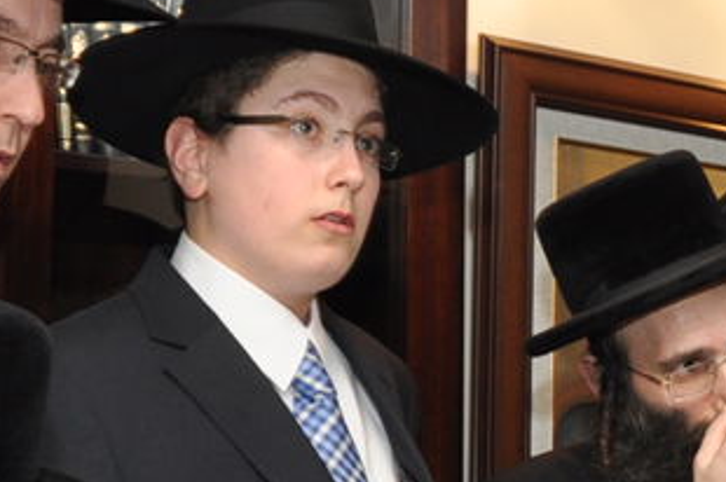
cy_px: 619
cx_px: 731
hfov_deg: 16.4
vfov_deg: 11.0
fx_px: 2458
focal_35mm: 122
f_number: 6.3
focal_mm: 18
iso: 400
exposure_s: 1/80
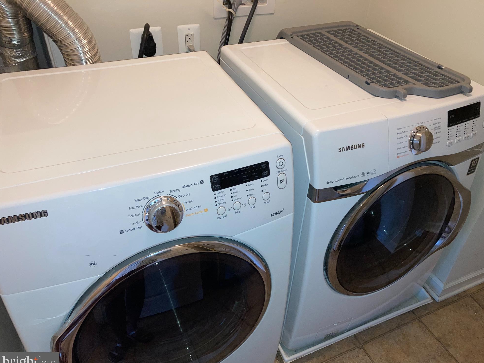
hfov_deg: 61.6
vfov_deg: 48.2
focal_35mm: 29
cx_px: 248
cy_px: 184
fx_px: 406
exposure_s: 1/15
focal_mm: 3.99
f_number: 1.8
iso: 40
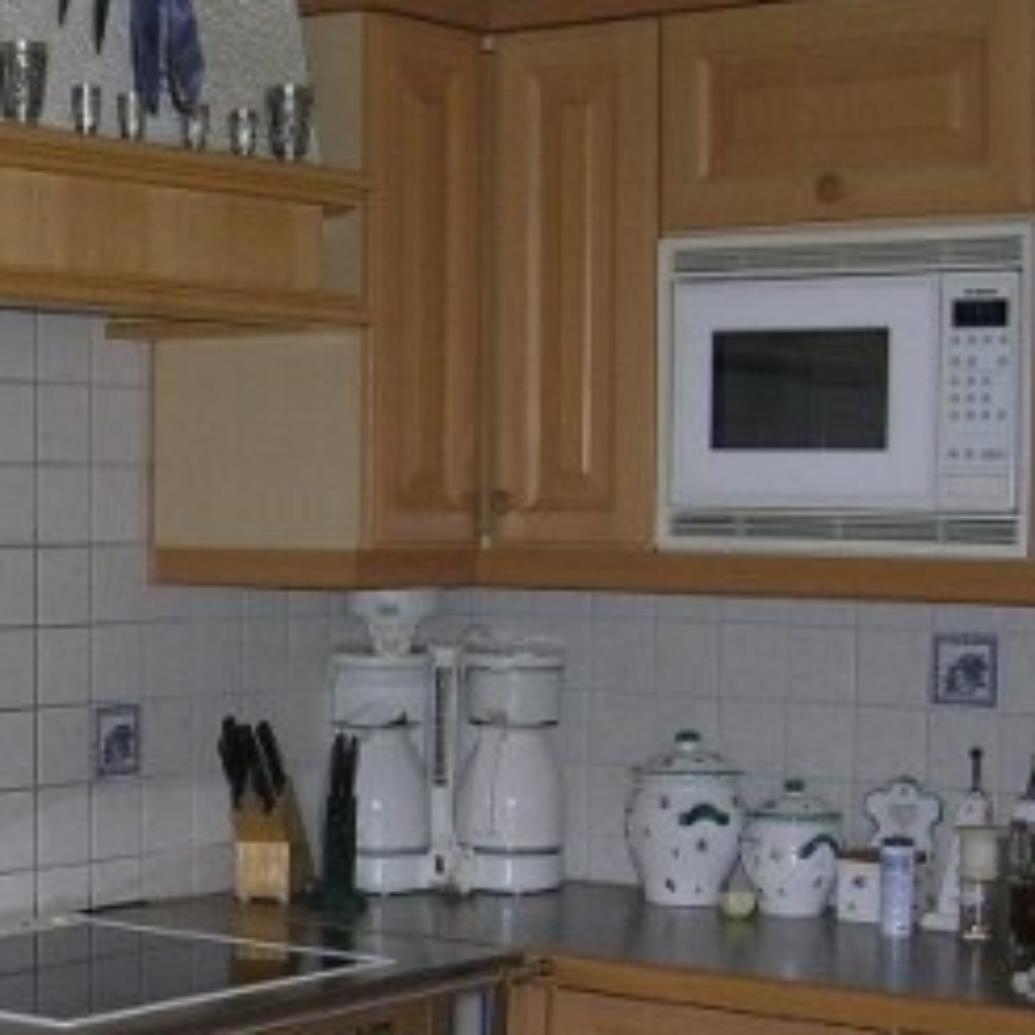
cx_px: -80
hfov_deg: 19.2
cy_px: 758
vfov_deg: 19.8
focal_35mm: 87
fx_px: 2943
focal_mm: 5.8
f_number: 2.8
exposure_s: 1/60.1
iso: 72
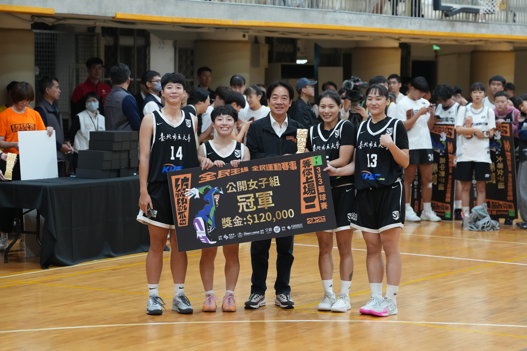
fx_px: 1552
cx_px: 264
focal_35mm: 106
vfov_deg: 12.9
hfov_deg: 19.3
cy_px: 176
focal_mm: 106
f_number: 4
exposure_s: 1/500
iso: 5000
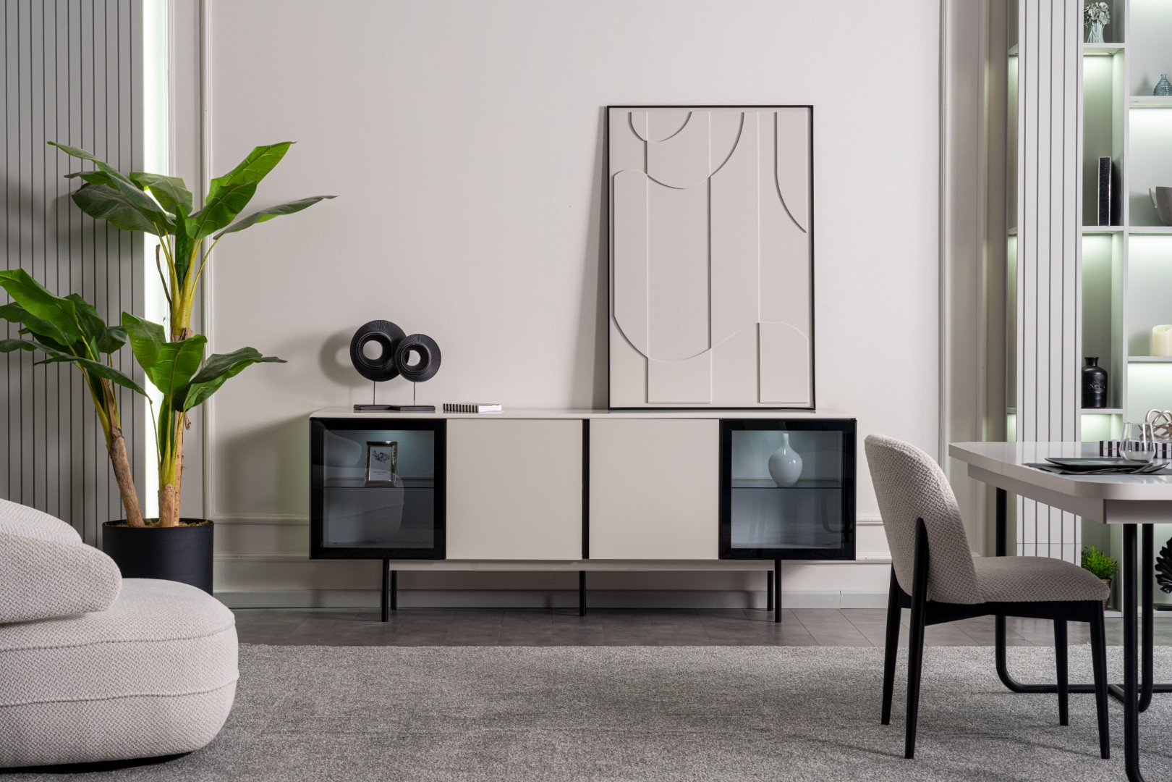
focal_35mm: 61
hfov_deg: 32.9
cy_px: 391
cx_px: 586
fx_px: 1986
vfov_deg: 22.3
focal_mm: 61
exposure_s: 1
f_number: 11
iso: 100
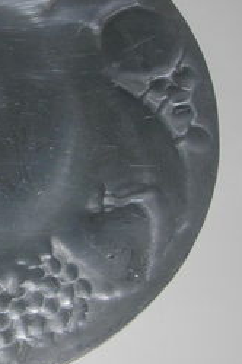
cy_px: 127
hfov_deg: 13.9
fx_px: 961
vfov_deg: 21.4
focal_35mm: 95
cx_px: -61
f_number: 3.2
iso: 50
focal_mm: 6.3
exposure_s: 1/60.1
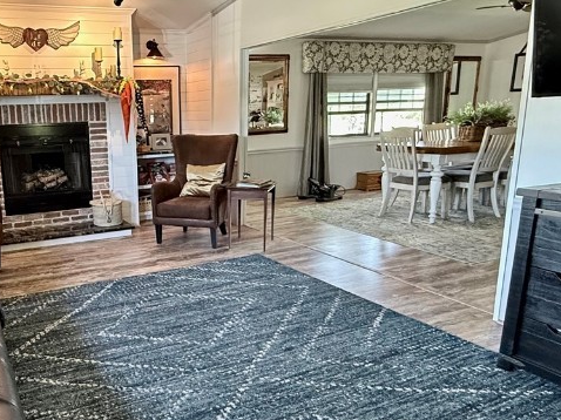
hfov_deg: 57.4
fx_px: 486
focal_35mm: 30
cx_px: 151
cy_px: 224
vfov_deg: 46.7
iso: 800
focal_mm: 2.22
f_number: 2.2
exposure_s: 1/60
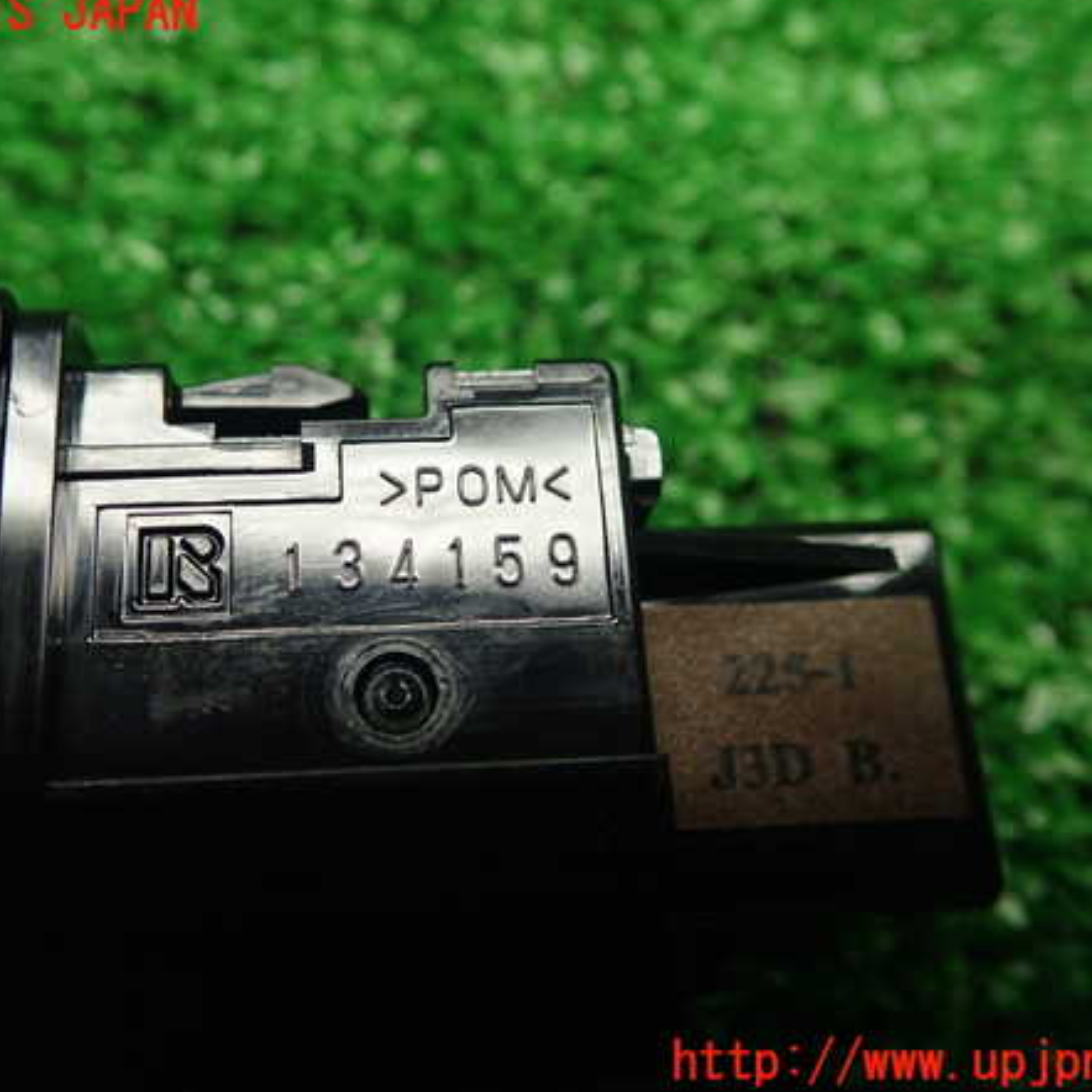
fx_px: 1285
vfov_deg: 46.0
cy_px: 539
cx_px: 489
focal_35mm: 36
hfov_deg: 46.0
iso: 640
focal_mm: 5.5
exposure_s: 1/125
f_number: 2.3
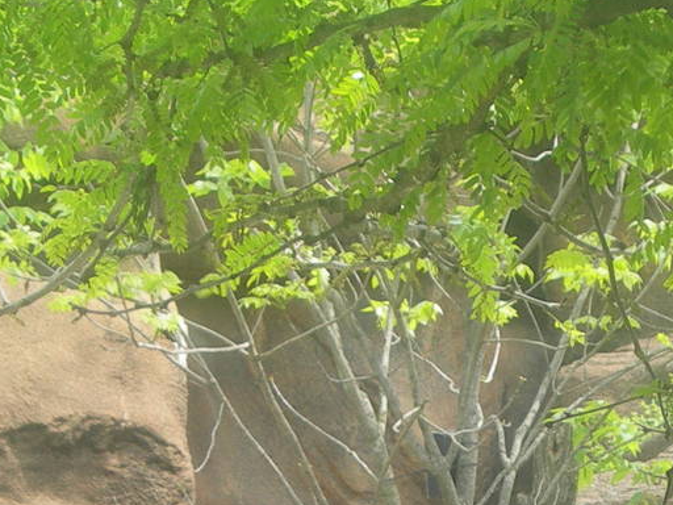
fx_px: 6260
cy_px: 446
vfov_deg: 4.6
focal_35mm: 322
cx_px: 526
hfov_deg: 6.1
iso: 50
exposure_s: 1/63.7
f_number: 4.6
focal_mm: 21.3
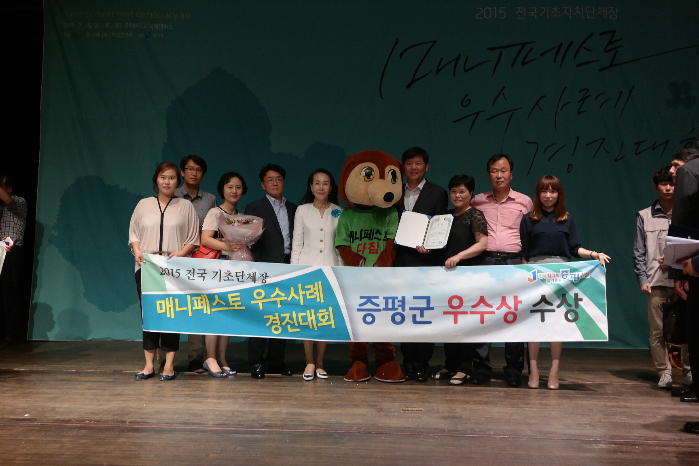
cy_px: 233
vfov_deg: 31.2
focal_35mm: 43
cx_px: 350
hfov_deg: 45.4
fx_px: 835
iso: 800
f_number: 4
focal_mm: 28
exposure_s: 1/50
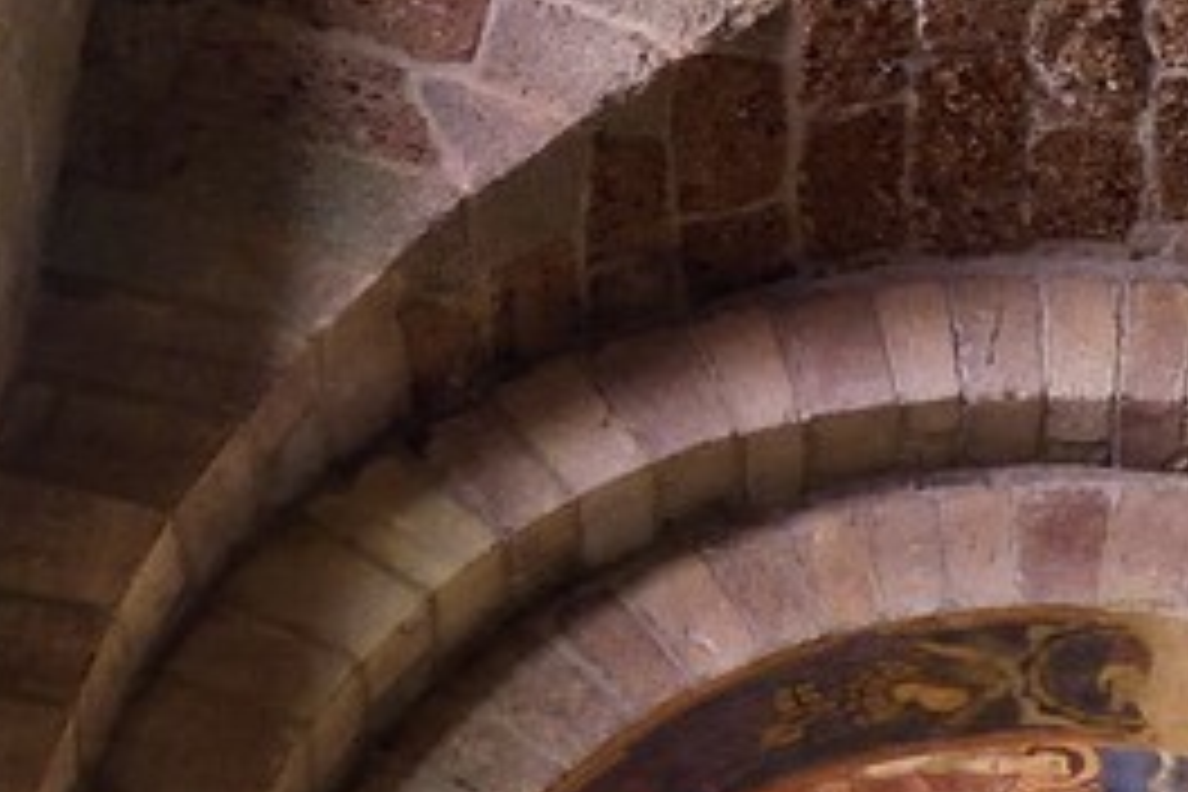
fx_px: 6401
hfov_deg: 8.9
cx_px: 3424
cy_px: 220
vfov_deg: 7.1
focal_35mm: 194
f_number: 5.6
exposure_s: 1/60
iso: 1600
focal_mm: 32
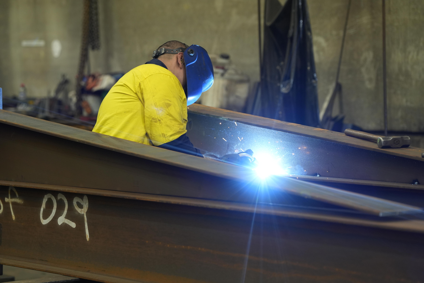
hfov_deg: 14.3
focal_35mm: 144
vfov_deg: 9.5
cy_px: 142
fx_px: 1696
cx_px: 212
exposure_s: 1/160
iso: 1600
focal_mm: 144
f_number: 4
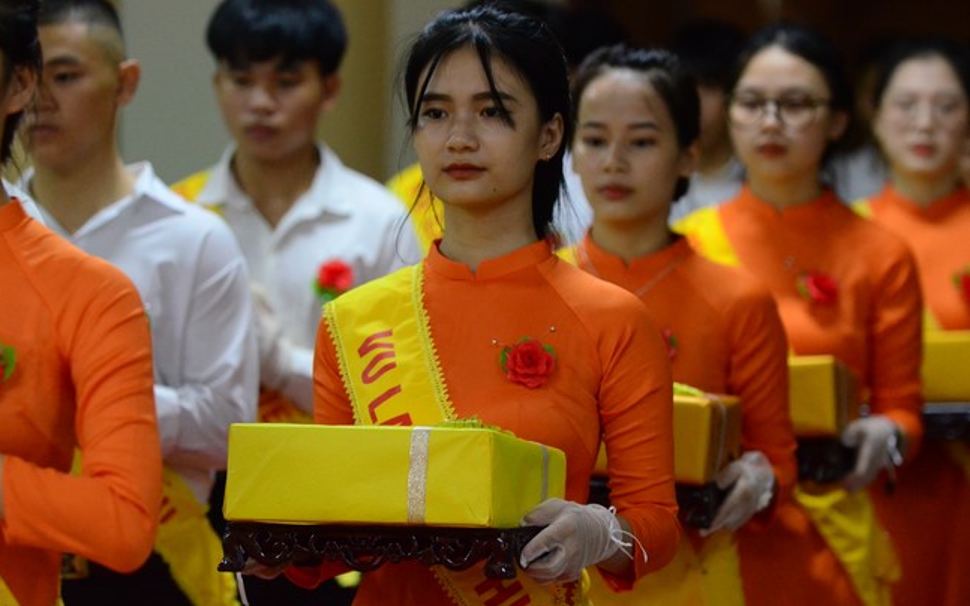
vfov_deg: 7.4
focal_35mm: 178
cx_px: 484
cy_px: 287
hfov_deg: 11.8
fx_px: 4704
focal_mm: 116
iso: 4000
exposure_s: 1/200
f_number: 2.8
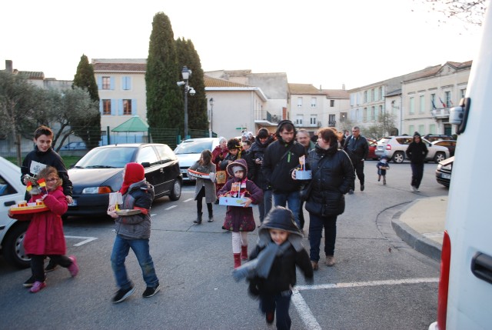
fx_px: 370
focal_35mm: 27
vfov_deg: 48.1
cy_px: 165
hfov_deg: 67.3
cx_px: 246
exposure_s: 1/30
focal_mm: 18
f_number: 3.8
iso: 200
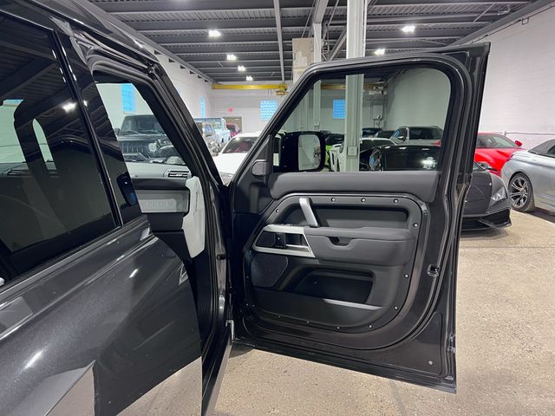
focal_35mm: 26
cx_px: 278
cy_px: 208
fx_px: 417
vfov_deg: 53.1
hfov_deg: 67.3
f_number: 1.5
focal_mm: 5.7
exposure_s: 1/60
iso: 200
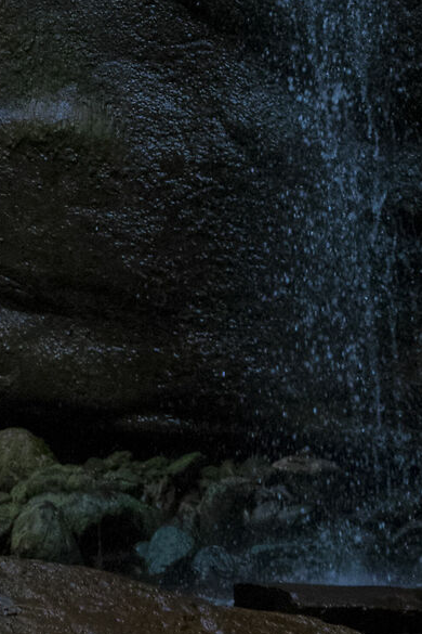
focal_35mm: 246
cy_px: -227
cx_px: -189
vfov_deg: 8.2
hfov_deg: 5.5
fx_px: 4325
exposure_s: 1/640
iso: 1600
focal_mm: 40
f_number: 4.5
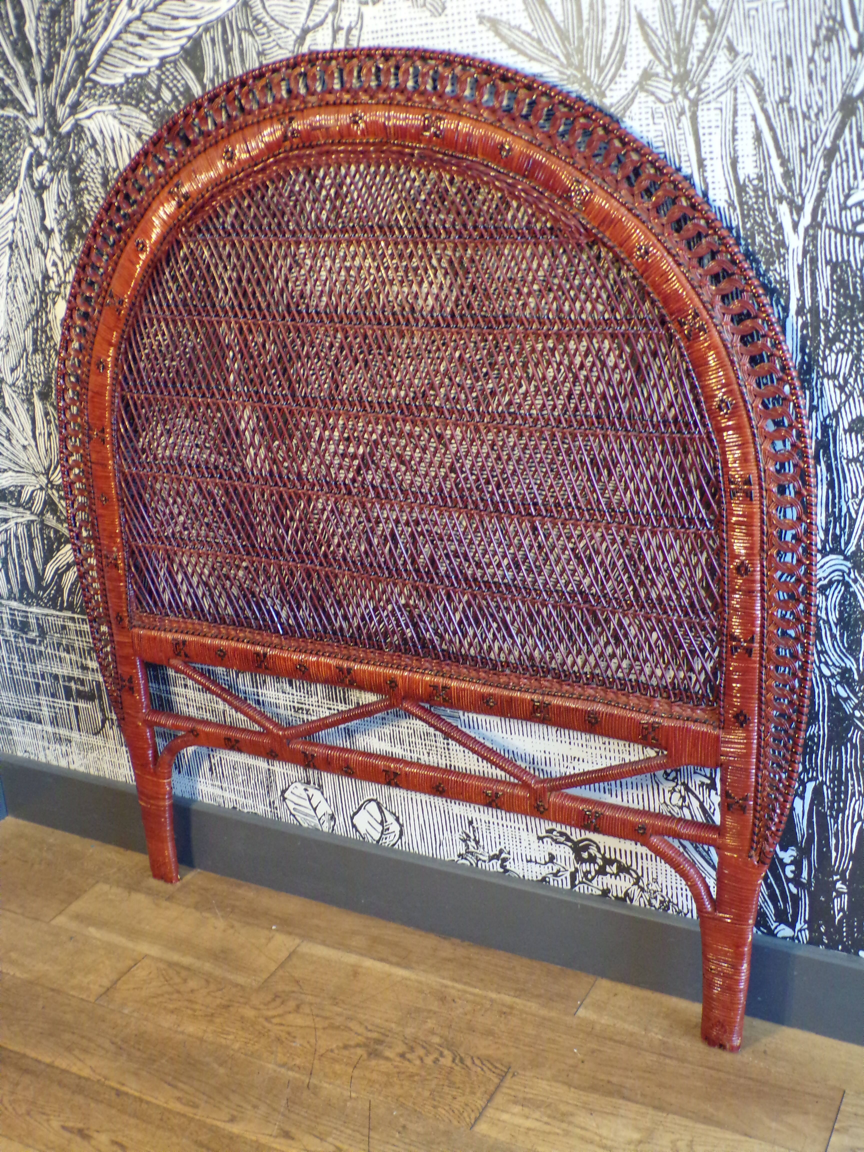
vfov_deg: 50.1
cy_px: 576
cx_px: 432
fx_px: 1231
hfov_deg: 38.7
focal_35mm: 37
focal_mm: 6.6
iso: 400
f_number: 3.3
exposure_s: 1/8
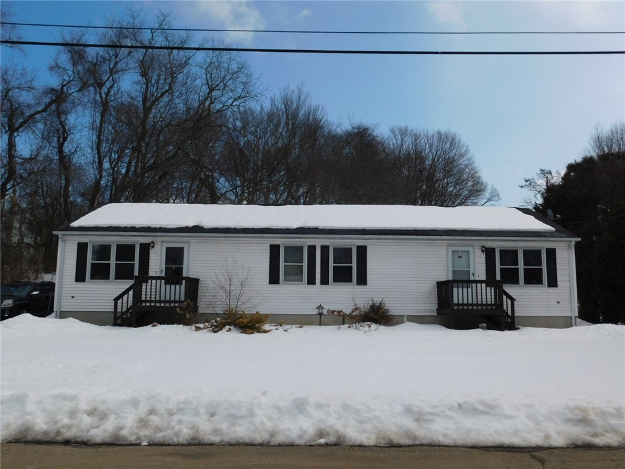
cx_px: 312
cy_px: 234
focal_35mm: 30
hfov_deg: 60.0
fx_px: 542
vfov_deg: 46.8
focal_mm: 5.3
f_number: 6.4
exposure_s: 1/800
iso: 125
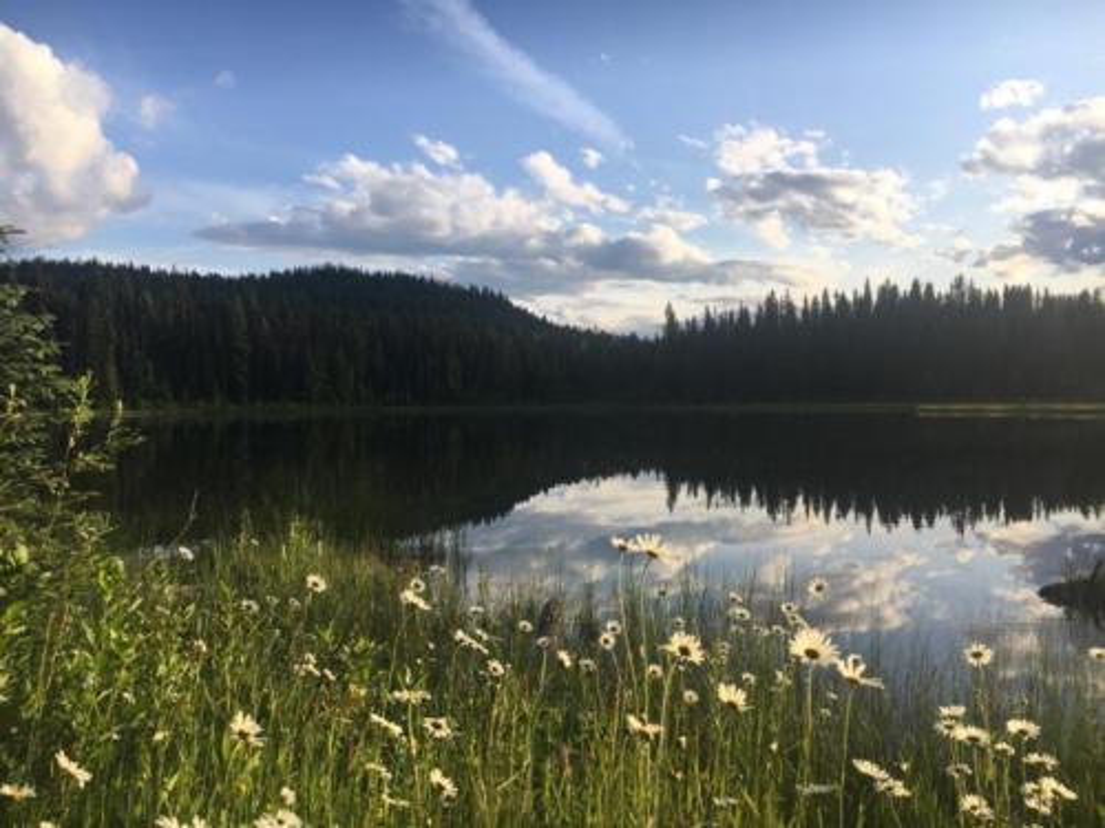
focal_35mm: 29
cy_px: 414
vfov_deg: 48.2
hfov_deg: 61.7
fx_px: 926
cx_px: 552
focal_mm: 4.15
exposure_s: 1/769
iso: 25
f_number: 2.2
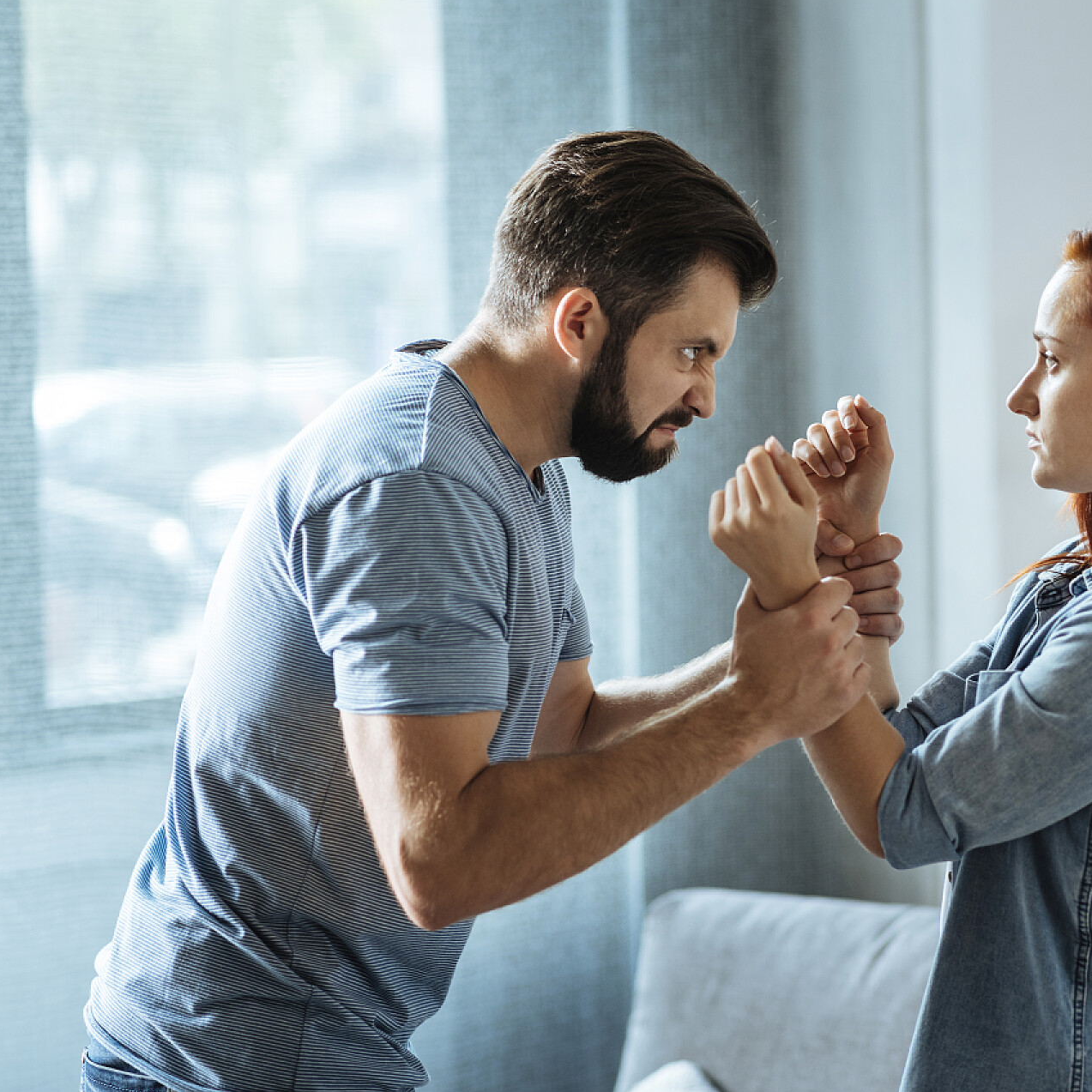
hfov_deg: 15.9
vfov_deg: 16.0
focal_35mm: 109
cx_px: 737
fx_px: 3890
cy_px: 546
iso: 320
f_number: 2.5
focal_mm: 85
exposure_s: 1/160
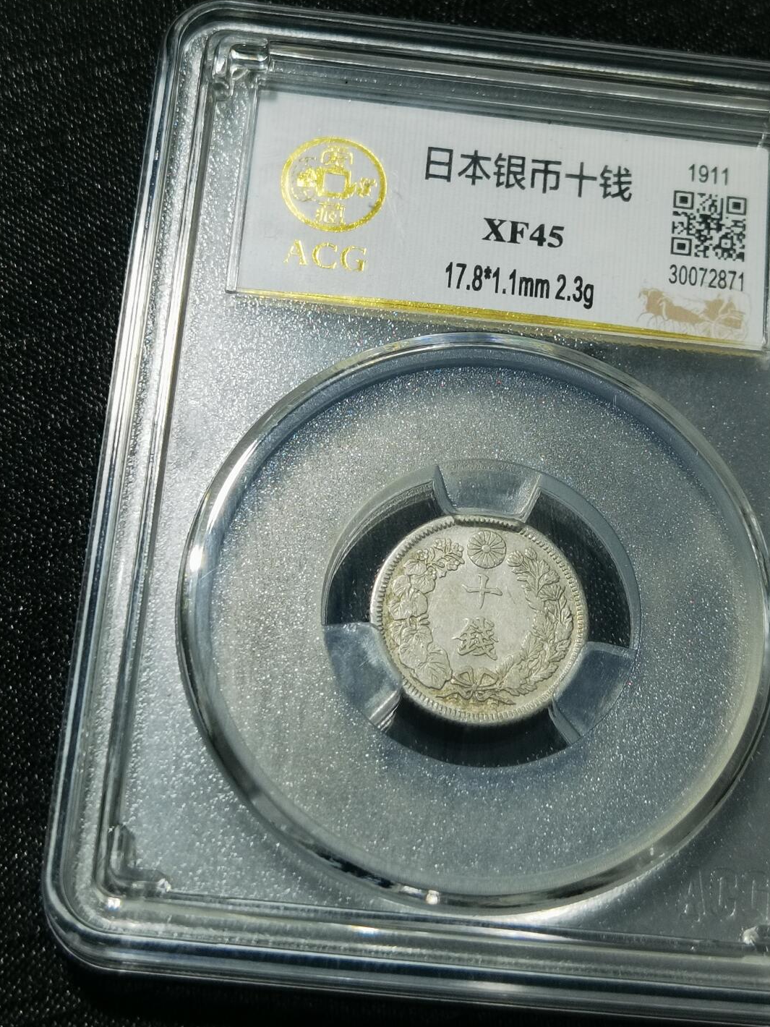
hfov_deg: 20.7
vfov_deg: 27.4
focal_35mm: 71
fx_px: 2106
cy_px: 422
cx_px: 469
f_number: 1.9
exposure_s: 1/100
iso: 80
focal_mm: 6.67
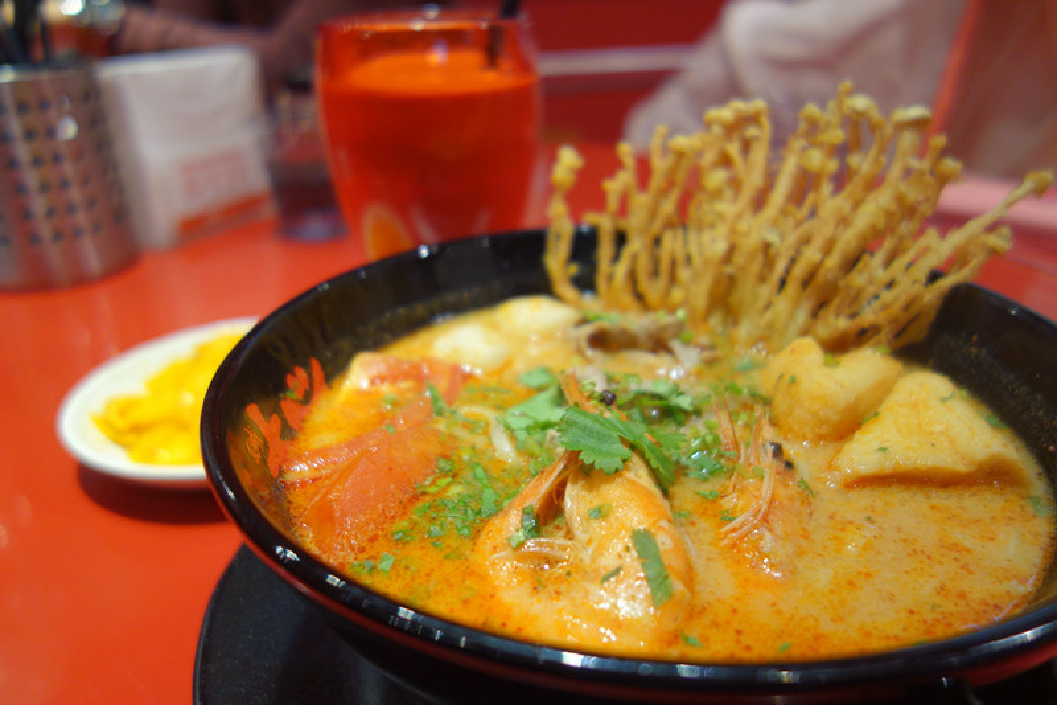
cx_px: 528
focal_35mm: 28
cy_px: 352
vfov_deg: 46.4
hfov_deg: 65.5
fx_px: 822
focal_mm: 10.4
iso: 125
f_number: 1.8
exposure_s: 1/30
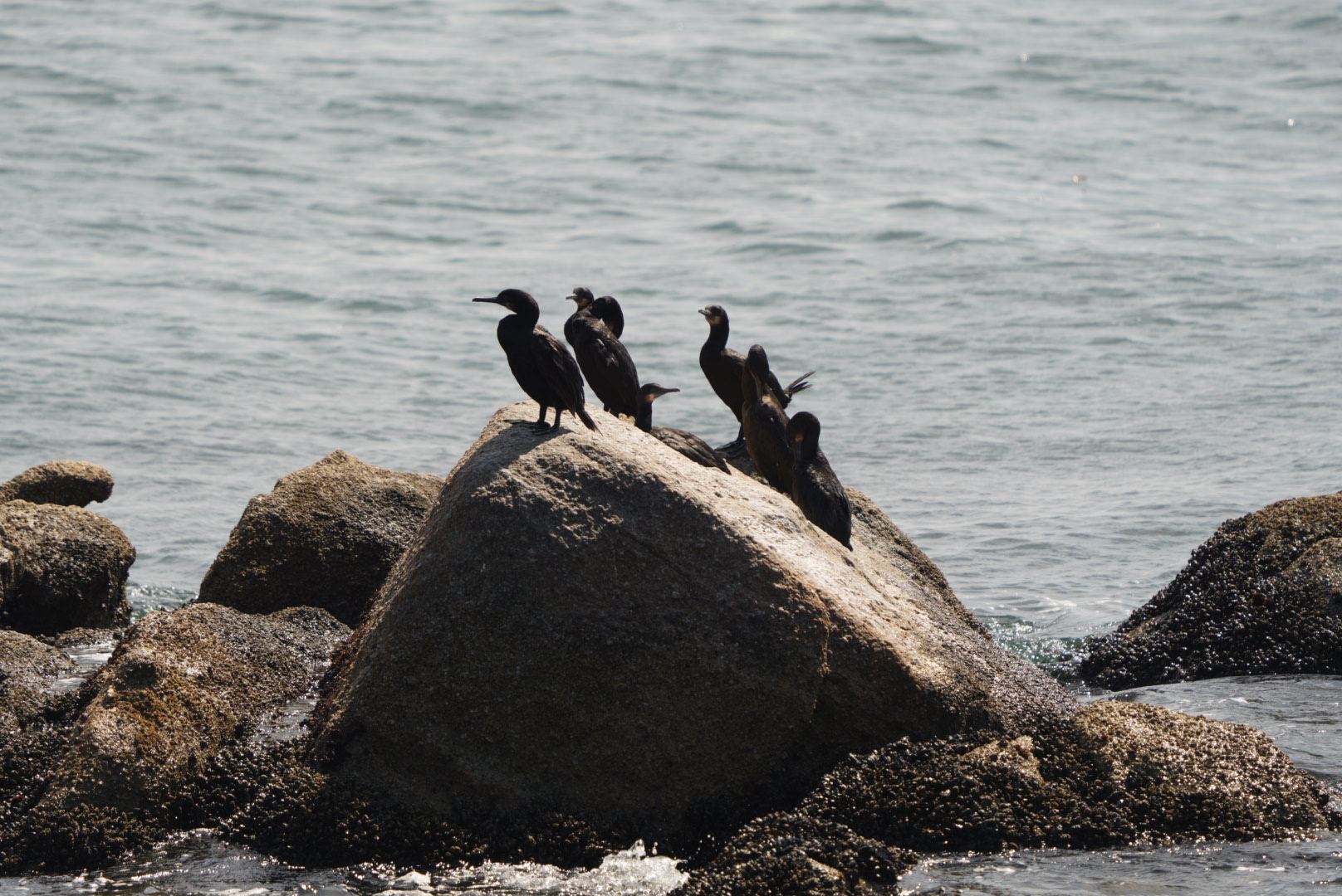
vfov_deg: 3.0
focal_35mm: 463
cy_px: 448
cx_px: 671
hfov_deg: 4.4
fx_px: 17271
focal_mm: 463
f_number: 6.3
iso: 125
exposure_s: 1/640
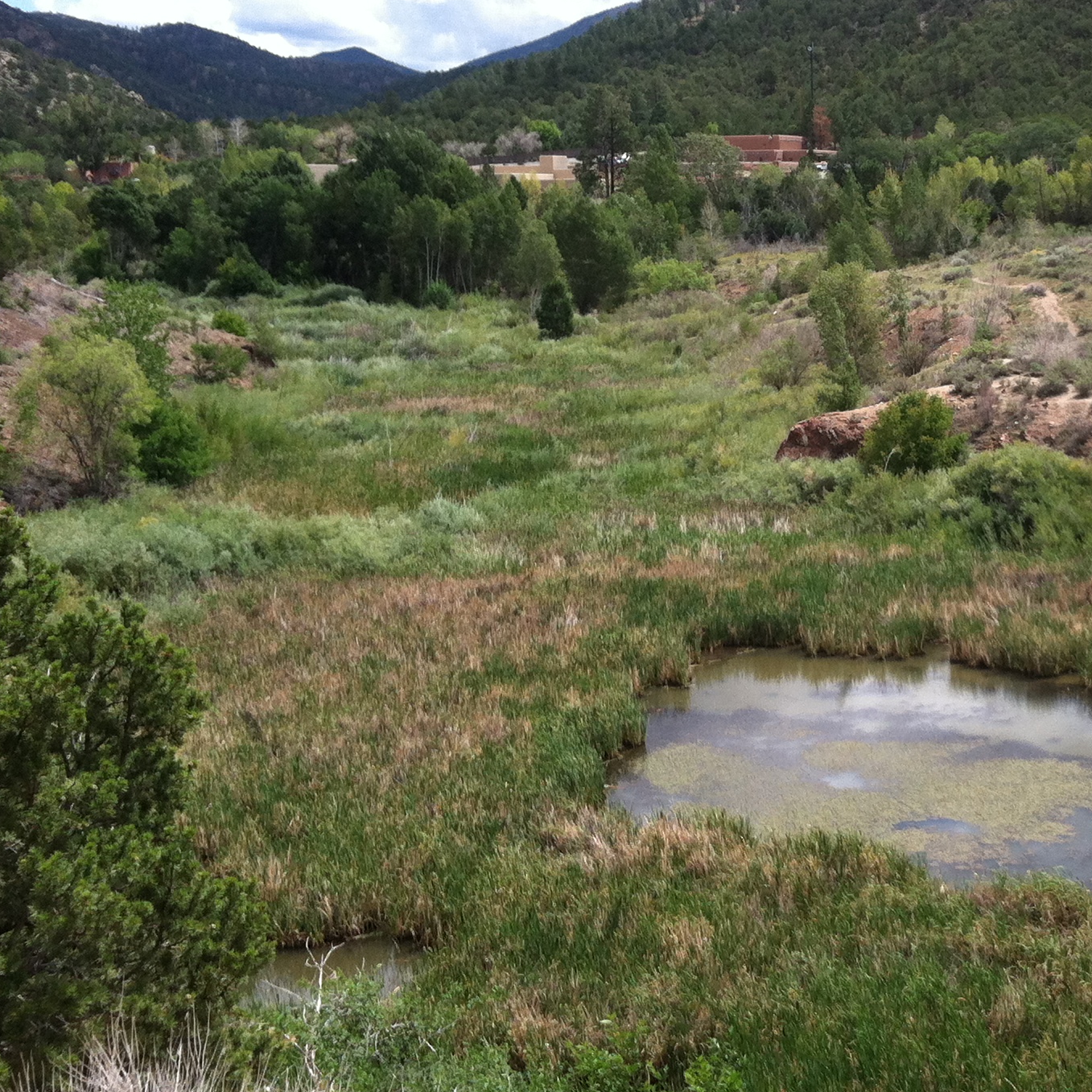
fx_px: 2106
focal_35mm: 59
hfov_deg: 28.2
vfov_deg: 29.0
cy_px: 457
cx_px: 946
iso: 80
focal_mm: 3.85
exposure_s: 1/757
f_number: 2.8
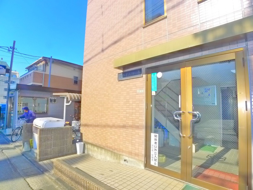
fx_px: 175
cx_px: 126
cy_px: 95
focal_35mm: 24
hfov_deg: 71.6
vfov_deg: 56.8
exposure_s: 1/640
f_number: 4
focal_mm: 5.1
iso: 400
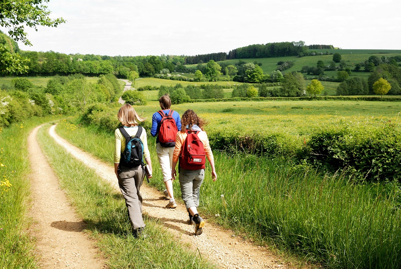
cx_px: 200
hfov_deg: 53.1
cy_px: 134
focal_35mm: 36
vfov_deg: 37.0
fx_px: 401
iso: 320
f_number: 8
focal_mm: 24
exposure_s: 1/250
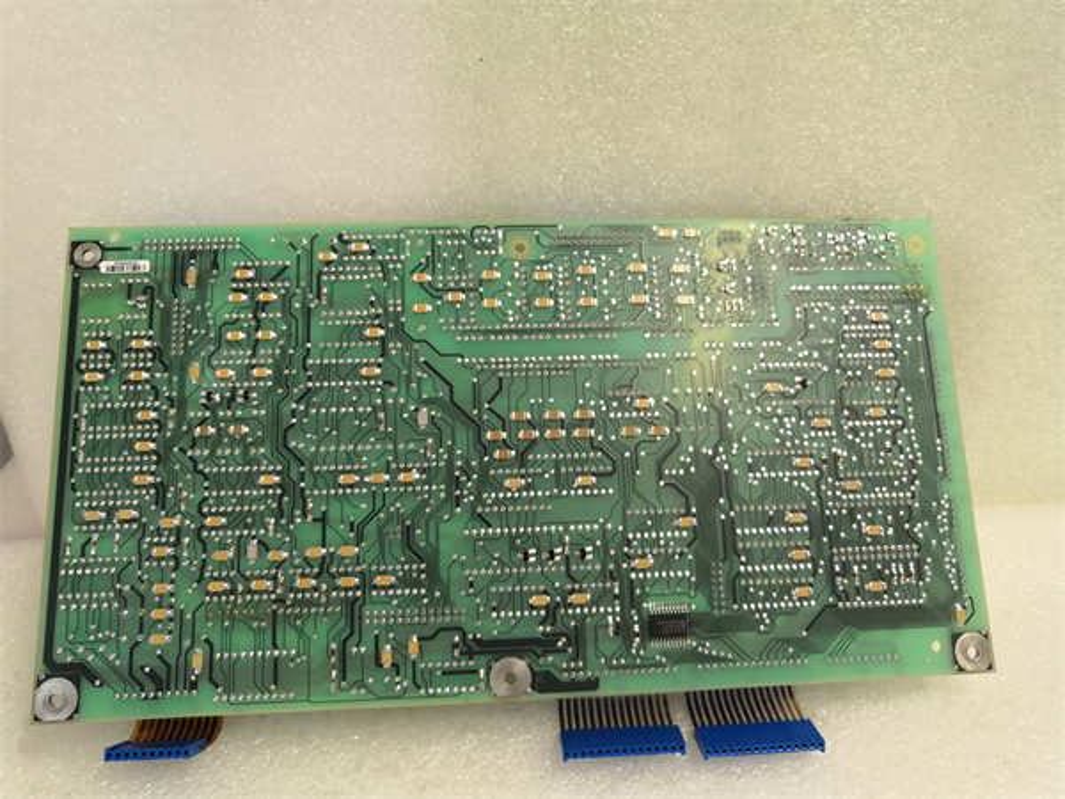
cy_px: 400
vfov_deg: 51.4
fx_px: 831
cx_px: 532
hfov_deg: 65.3
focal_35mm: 27
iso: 160
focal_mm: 3.95
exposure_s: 1/50
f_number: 1.8
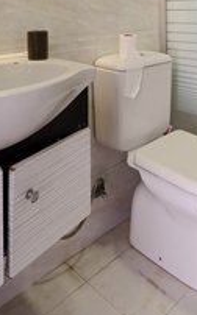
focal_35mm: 36
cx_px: 134
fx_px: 310
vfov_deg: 46.2
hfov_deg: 34.9
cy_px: 7
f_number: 2
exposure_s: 1/100
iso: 800
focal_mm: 2.3
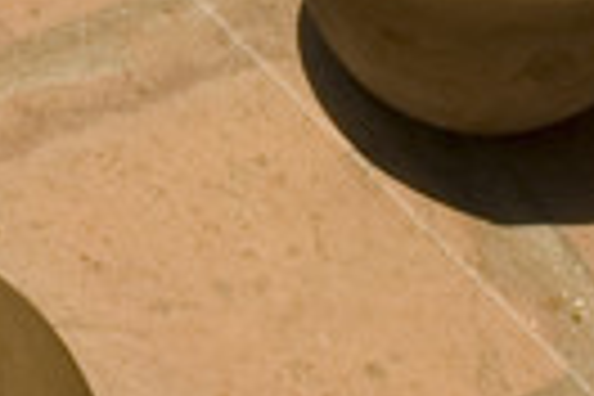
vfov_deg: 6.4
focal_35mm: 209
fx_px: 3448
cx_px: -133
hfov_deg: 9.7
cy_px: -333
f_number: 10
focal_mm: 18
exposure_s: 1/160
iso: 200
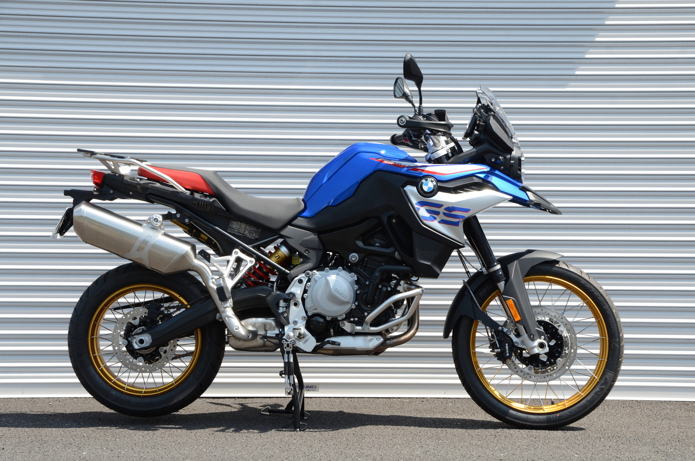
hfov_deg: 29.3
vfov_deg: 19.7
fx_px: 1330
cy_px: 230
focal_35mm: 69
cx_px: 348
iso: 400
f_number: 7.1
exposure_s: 1/400
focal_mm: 46
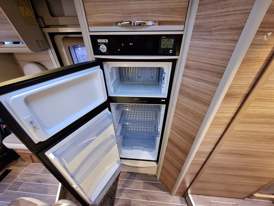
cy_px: 103
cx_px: 137
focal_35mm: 13
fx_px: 103
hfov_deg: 106.2
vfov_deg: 89.9
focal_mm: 1.74
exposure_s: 1/20
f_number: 2.2
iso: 500
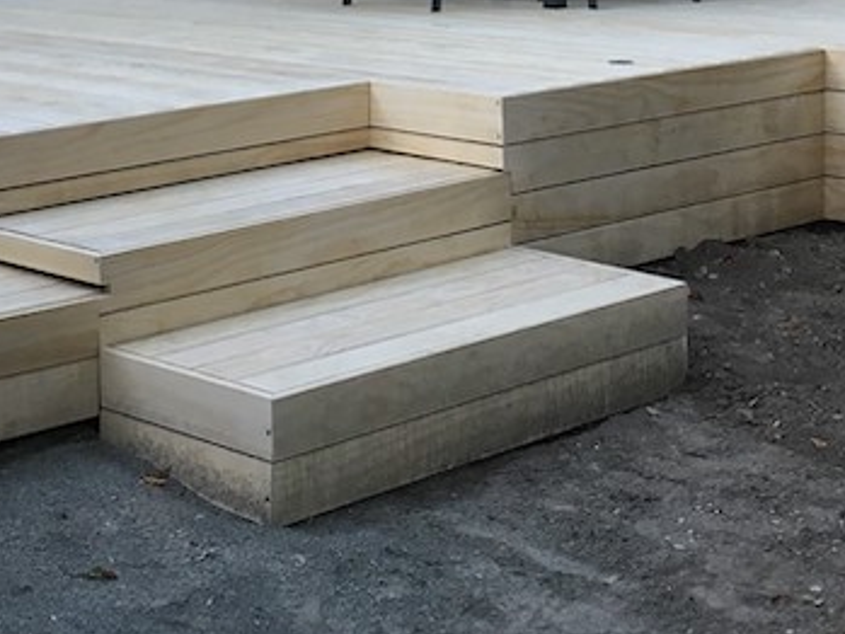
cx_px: 320
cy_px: -102
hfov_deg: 23.5
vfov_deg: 17.1
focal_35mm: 83
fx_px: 2027
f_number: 2.2
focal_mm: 4.15
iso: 80
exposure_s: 1/33
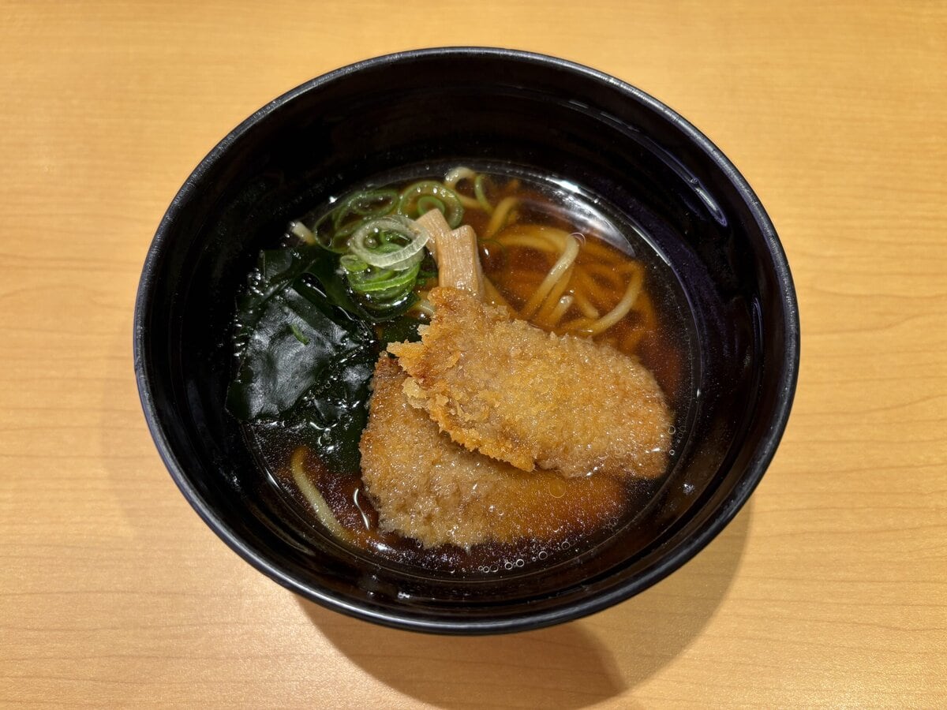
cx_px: 474
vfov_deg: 53.1
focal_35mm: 26
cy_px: 355
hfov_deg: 67.3
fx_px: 711
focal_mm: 5.96
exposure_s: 1/50
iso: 80
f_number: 1.6
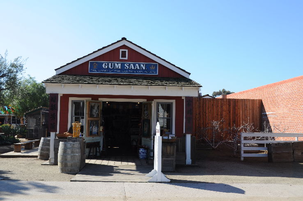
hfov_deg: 53.2
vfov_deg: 36.8
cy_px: 100
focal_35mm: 36
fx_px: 303
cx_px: 152
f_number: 9
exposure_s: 1/250
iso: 200
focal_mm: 24
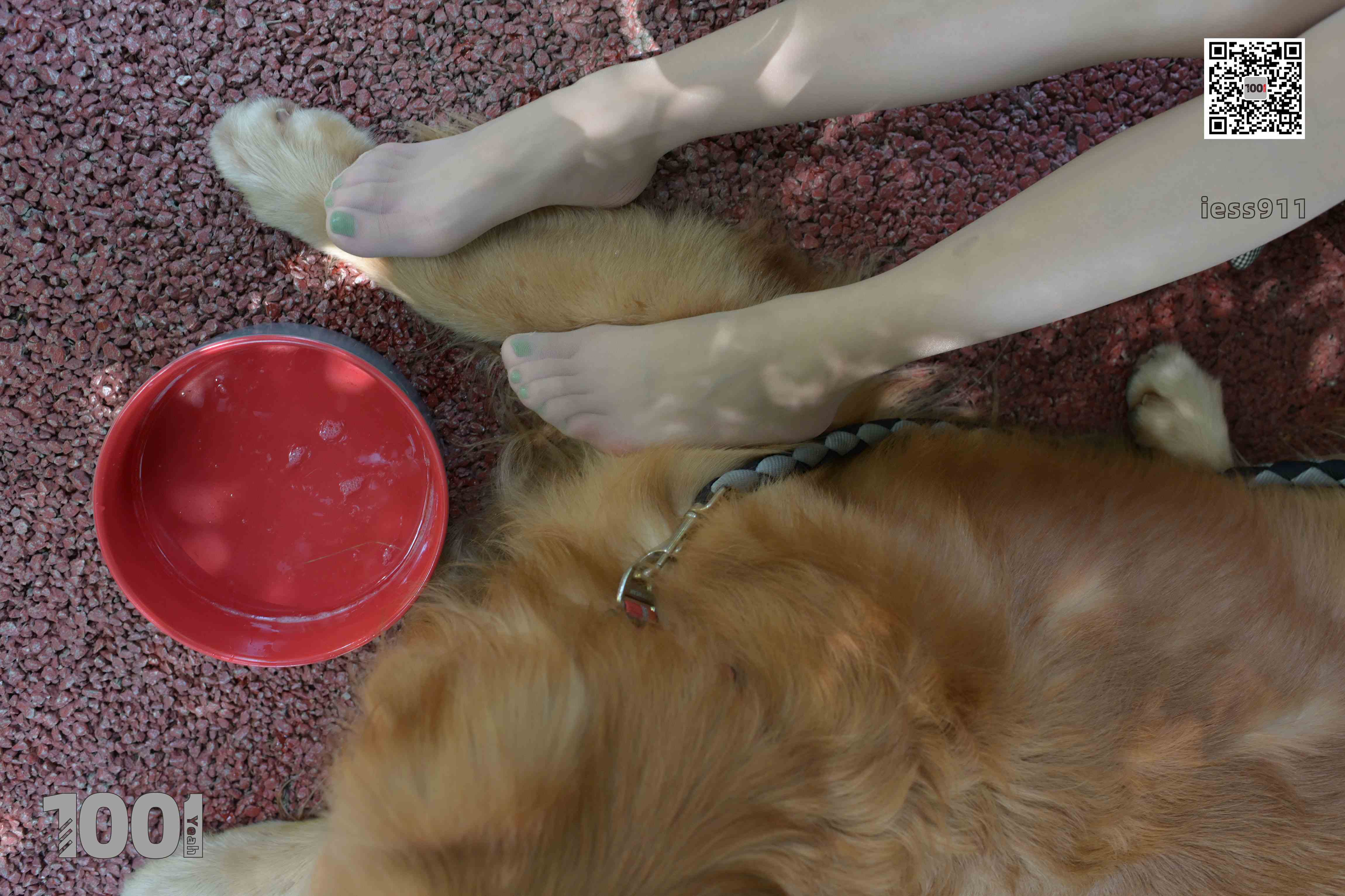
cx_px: 672
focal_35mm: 35
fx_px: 1308
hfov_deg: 54.4
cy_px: 448
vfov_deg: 37.9
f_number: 4
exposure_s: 1/250
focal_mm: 35
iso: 500
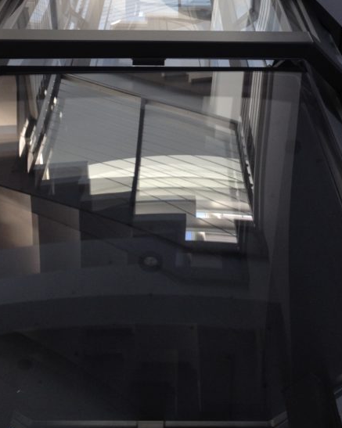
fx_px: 810
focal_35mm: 64
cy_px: 61
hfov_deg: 23.8
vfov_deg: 28.7
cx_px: 178
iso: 64
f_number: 2.4
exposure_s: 1/40
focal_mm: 4.28
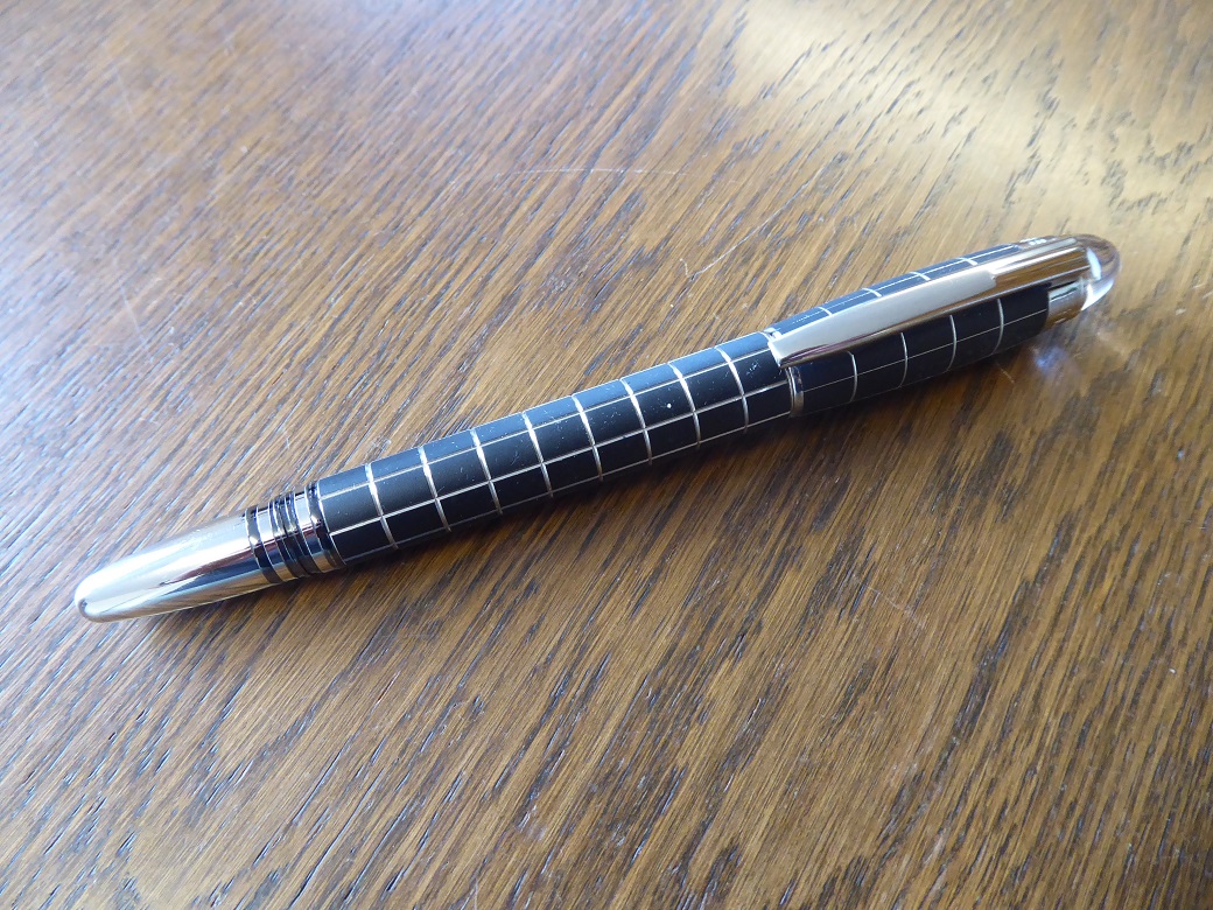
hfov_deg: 69.4
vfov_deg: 54.9
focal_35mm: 25
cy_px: 455
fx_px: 876
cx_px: 606
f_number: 3.3
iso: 400
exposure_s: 1/30
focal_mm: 4.3
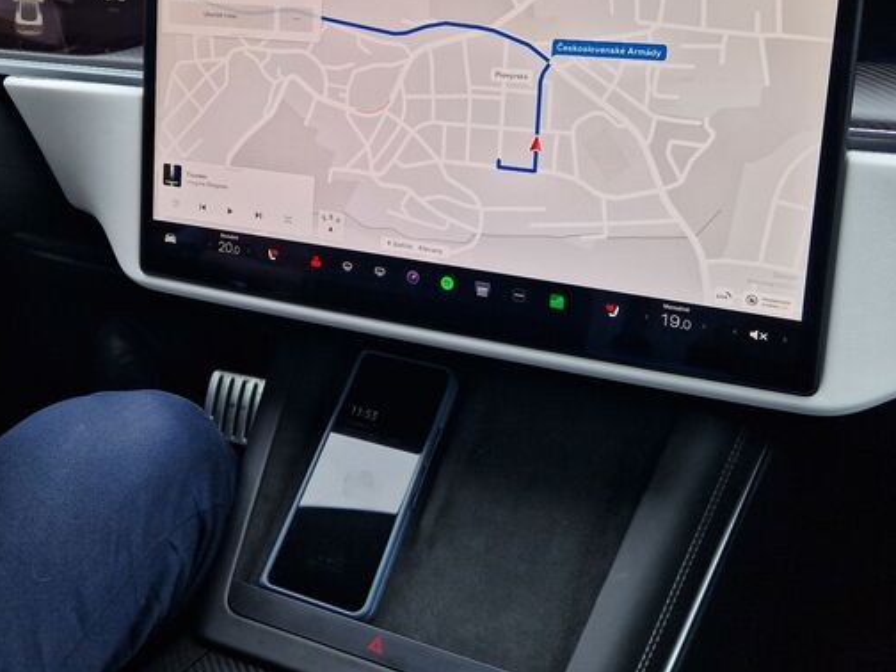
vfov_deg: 35.9
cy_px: 161
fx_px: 1009
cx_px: 409
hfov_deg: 47.8
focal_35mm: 39
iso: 50
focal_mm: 5.4
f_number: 1.8
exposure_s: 1/180
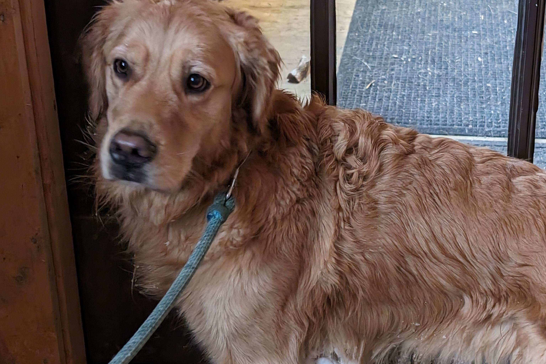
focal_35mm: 68
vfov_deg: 20.0
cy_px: 212
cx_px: 274
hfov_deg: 29.7
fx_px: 1031
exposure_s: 1/35.1
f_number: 1.68
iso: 347
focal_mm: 6.9
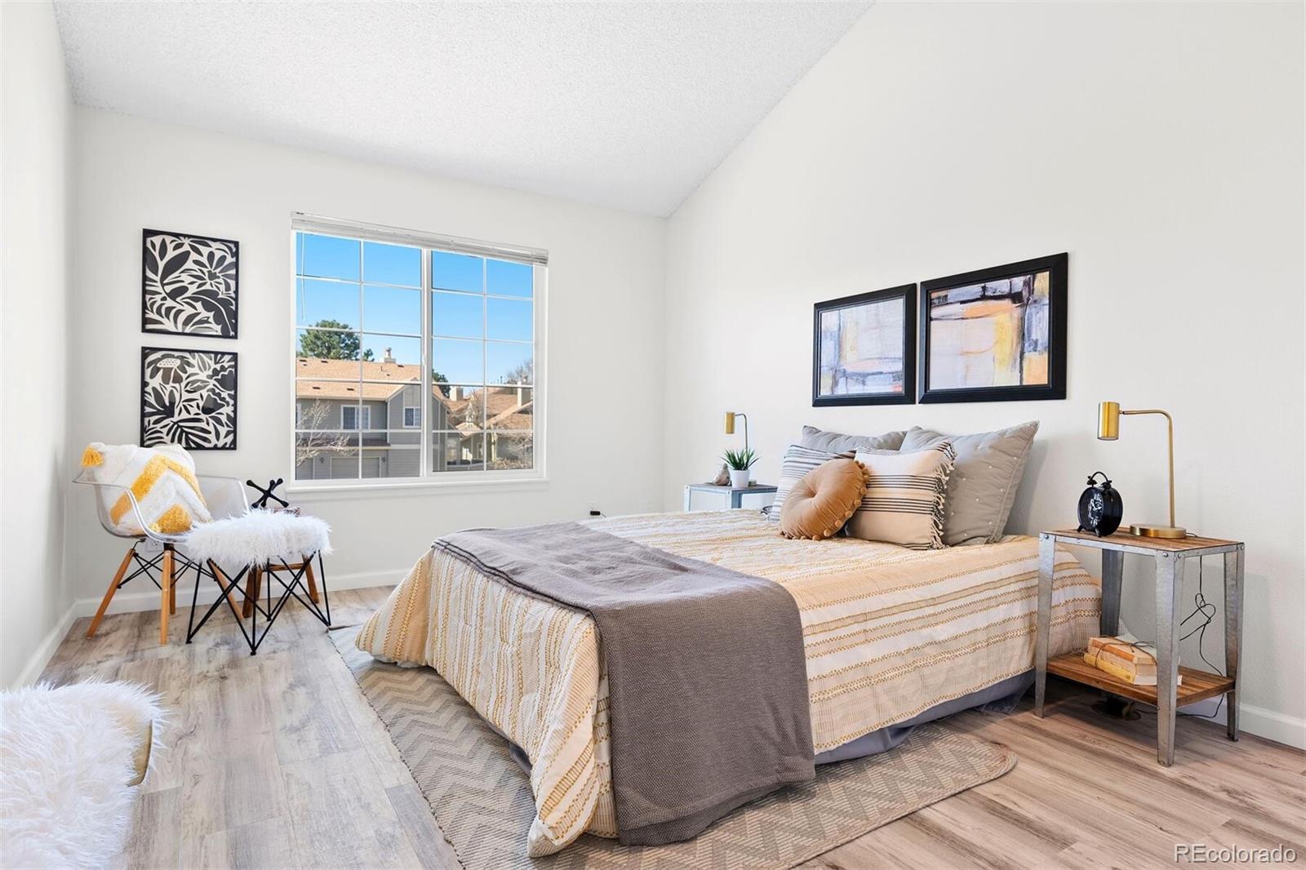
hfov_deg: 86.9
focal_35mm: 19
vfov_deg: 64.5
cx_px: 653
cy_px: 435
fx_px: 689
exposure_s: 1/2.5
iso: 320
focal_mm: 19
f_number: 8
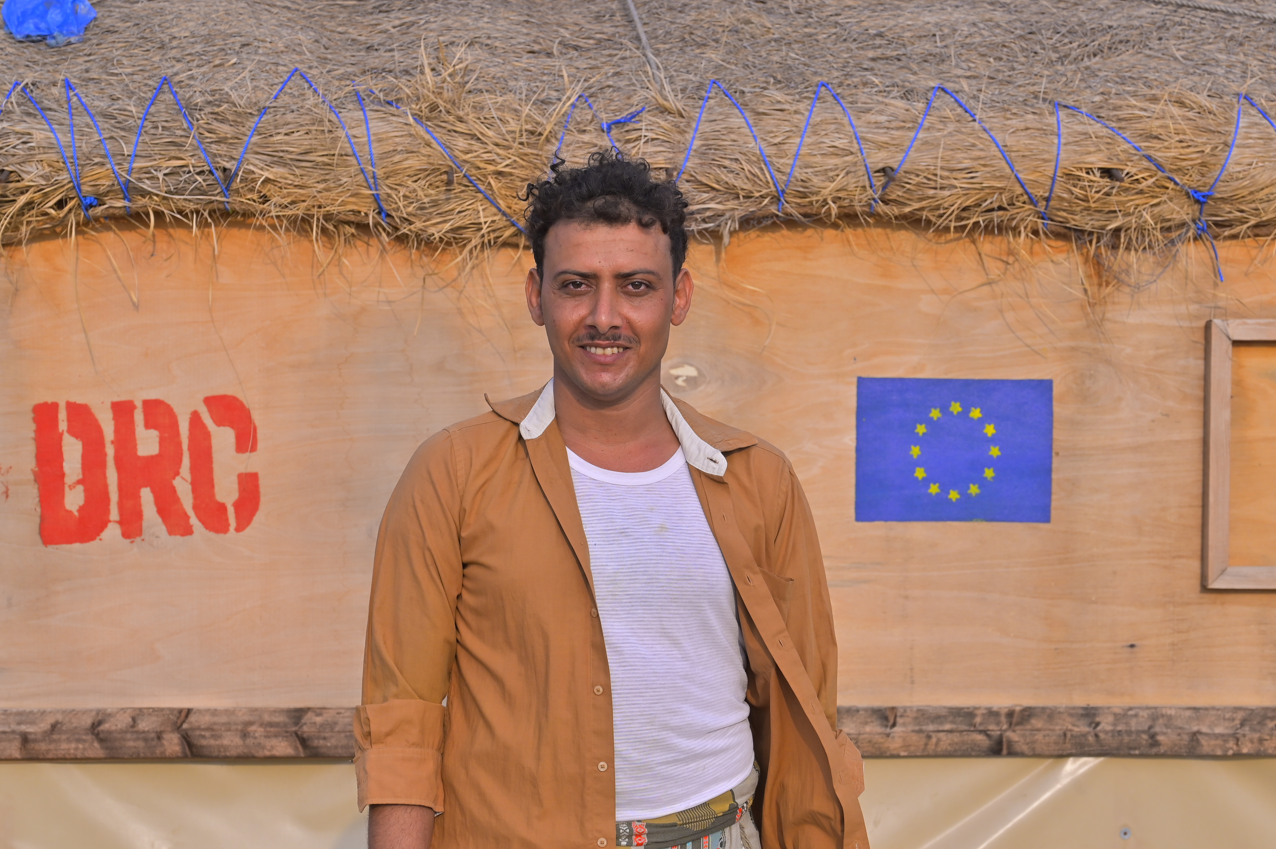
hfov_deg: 27.0
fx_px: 2657
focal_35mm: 75
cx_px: 639
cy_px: 494
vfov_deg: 18.1
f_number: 7.1
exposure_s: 1/500
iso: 160
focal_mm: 53
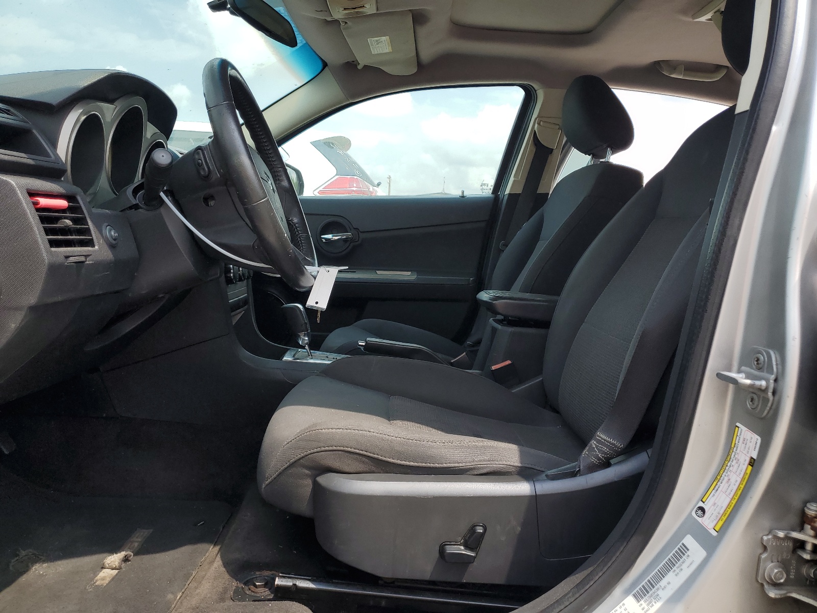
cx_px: 408
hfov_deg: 67.3
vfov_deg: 53.1
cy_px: 306
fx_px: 614
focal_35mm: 26
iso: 50
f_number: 1.5
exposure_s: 1/1429
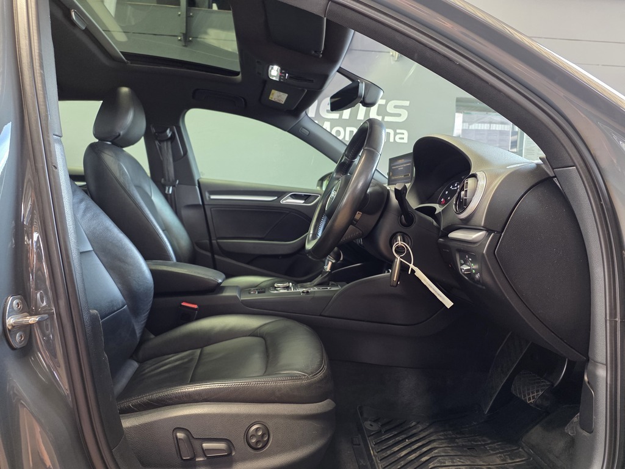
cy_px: 234
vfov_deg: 58.9
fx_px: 415
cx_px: 312
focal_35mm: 23
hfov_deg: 73.9
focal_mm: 6.25
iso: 320
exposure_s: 1/100
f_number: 1.7
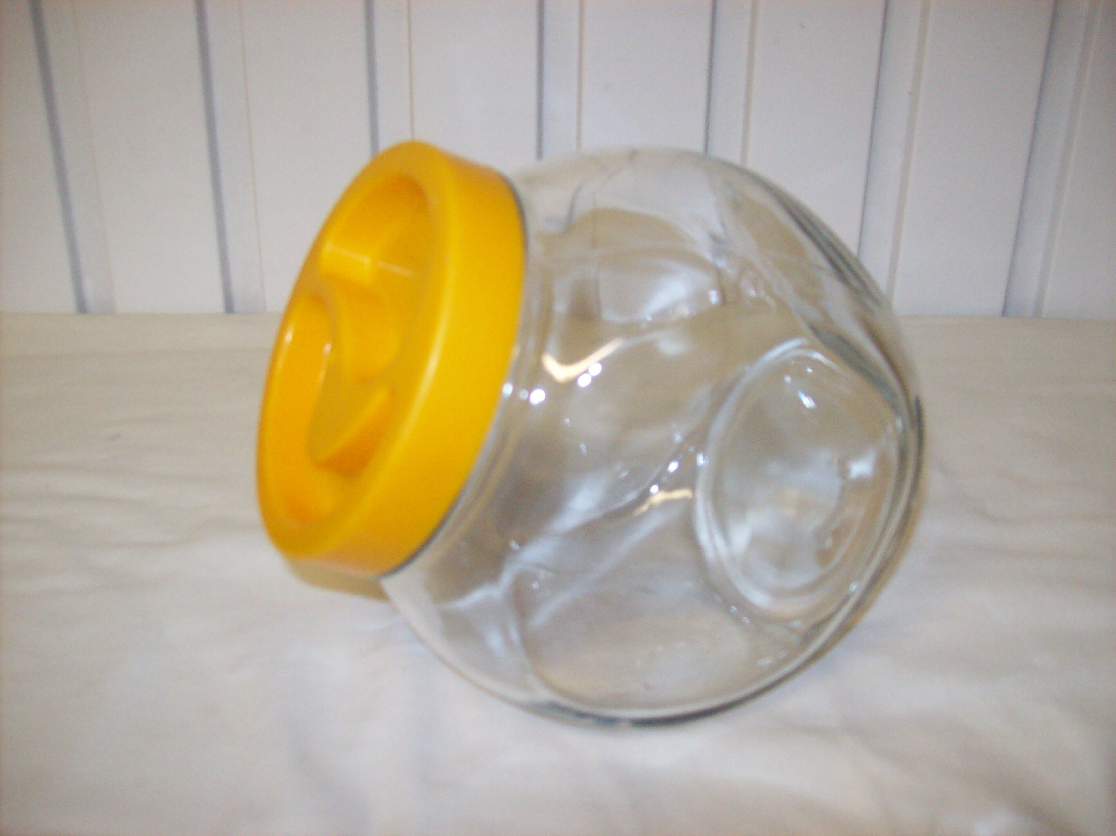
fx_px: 1160
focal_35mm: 36
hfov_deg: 51.4
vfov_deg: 39.6
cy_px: 418
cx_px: 558
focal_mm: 6
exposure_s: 1/64
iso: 200
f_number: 2.7
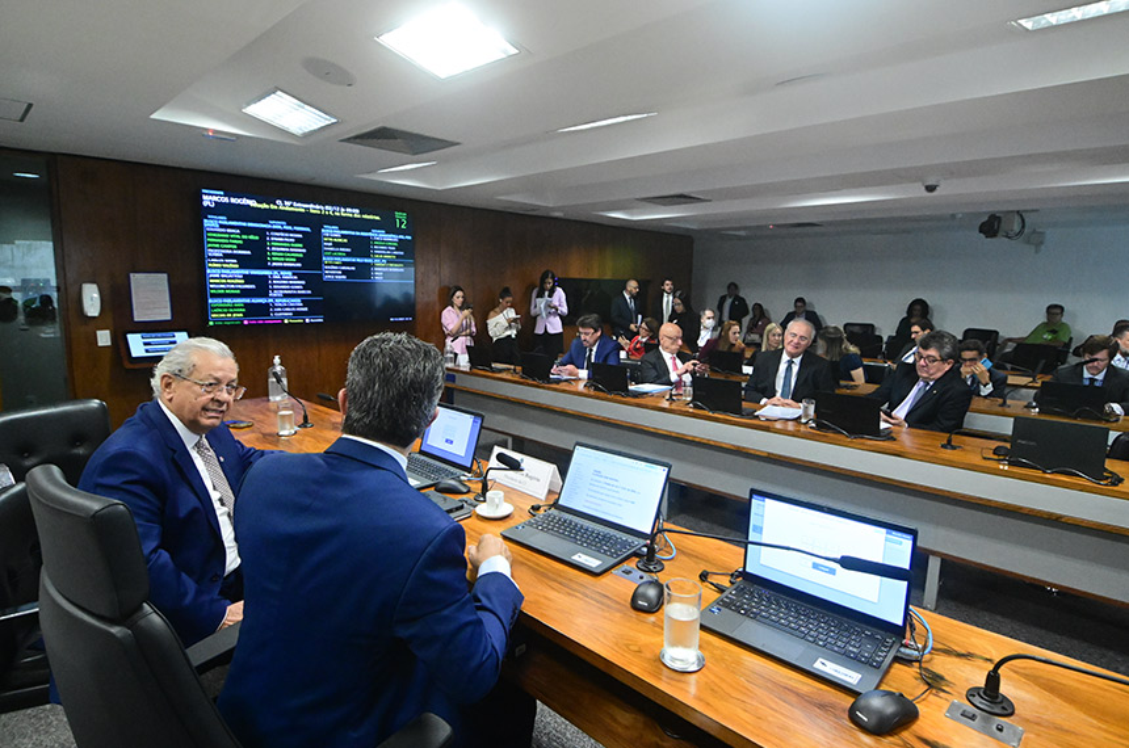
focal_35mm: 18
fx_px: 563
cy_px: 374
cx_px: 564
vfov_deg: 67.2
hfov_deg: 90.1
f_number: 5
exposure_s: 1/160
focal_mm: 12
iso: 5000
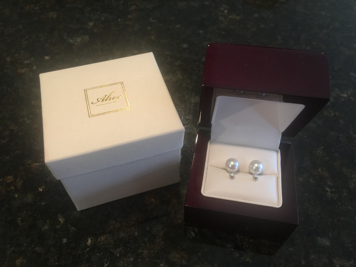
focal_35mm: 29
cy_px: 134
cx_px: 178
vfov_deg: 48.2
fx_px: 298
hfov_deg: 61.7
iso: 40
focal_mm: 4.15
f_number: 2.2
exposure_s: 1/15
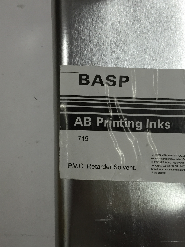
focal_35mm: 48
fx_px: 342
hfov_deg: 29.7
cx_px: 143
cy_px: 155
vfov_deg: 39.4
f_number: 2.2
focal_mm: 4.15
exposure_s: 1/33
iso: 100
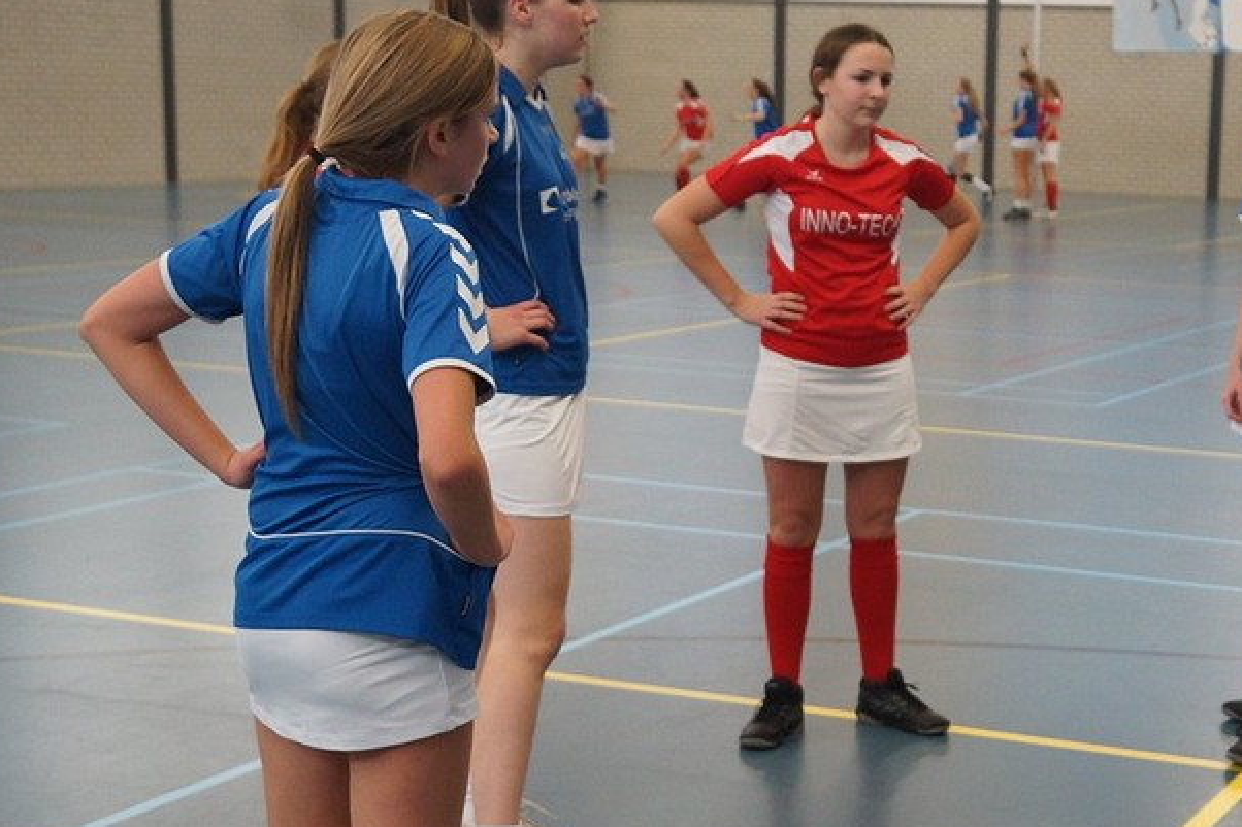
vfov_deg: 26.3
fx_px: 1759
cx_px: 939
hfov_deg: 37.9
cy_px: 563
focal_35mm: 51
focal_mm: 20
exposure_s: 1/250
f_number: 2.8
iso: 800
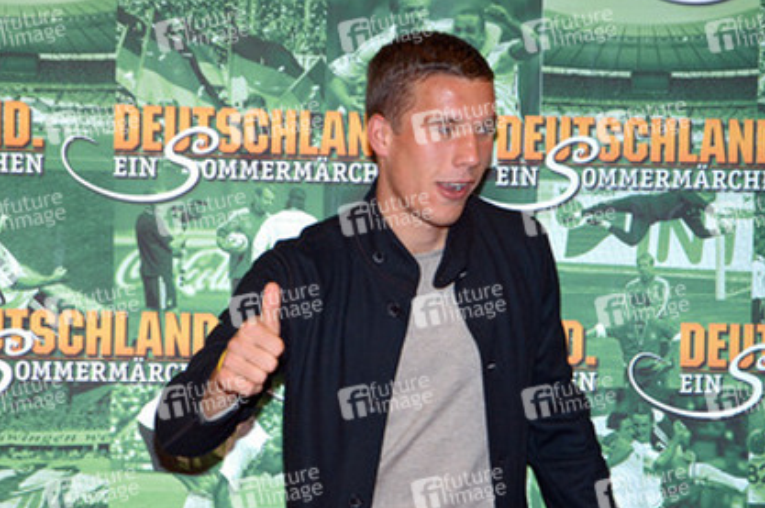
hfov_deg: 14.1
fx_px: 3099
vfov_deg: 9.4
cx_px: 410
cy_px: 260
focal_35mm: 146
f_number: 5.6
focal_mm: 90
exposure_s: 1/160
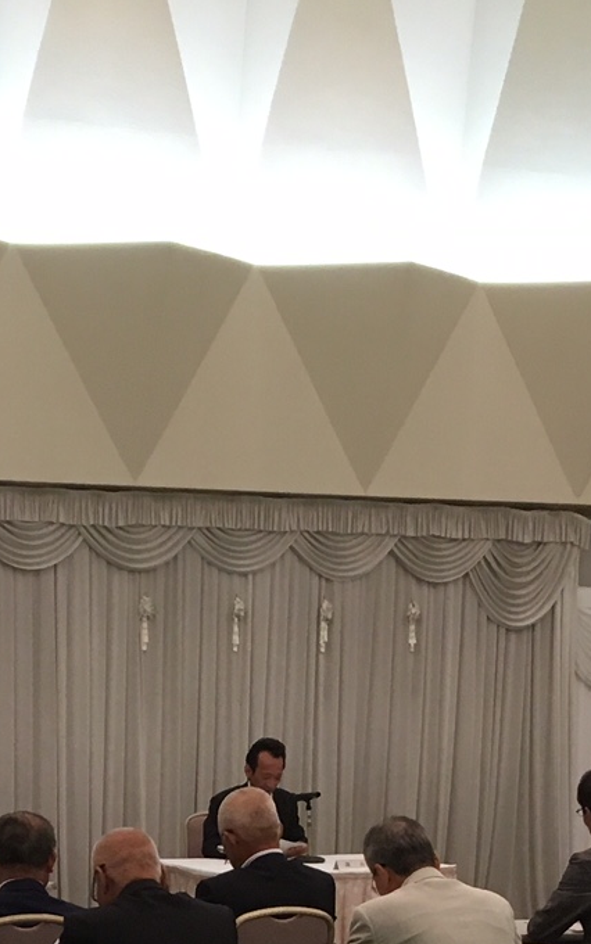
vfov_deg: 21.6
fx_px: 2344
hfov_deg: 14.3
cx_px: 143
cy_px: 1031
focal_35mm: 91
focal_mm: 4.15
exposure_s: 1/30
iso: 80
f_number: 2.2
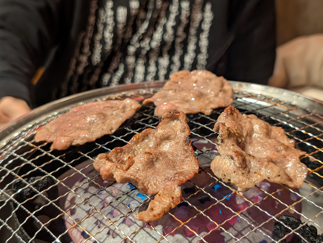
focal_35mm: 49
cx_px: 162
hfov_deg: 38.9
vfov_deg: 29.7
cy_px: 122
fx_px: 458
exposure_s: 1/116
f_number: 1.68
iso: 529
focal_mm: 6.9
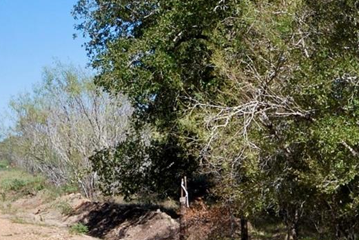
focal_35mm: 118
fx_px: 1177
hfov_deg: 17.1
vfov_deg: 11.6
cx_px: 45
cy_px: 103
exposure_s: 1/250
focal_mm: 20
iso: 100
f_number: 8
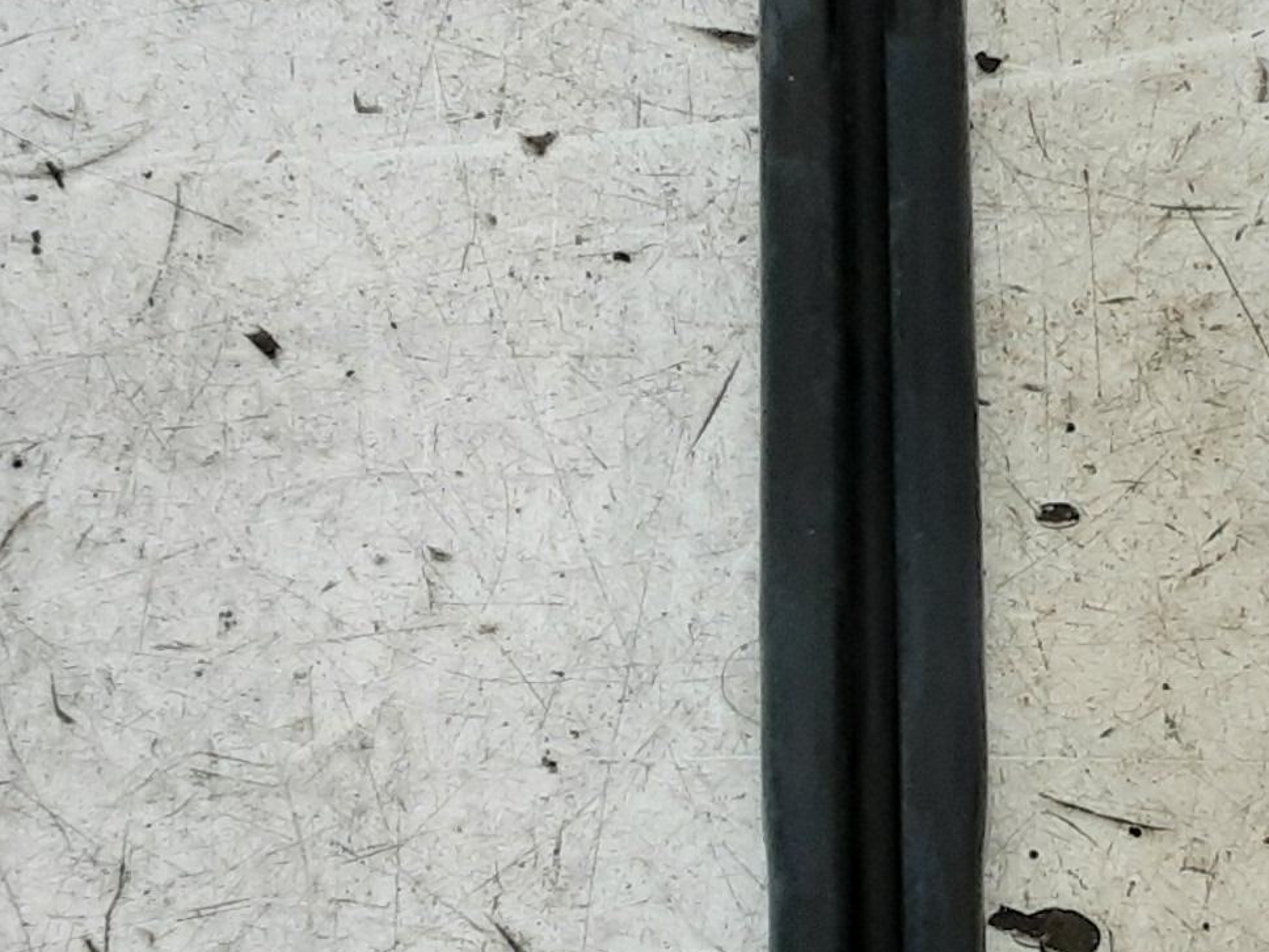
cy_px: 656
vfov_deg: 16.2
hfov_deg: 21.3
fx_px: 3336
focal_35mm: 91
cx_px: 1026
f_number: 1.9
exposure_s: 1/50
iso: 64
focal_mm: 2.91
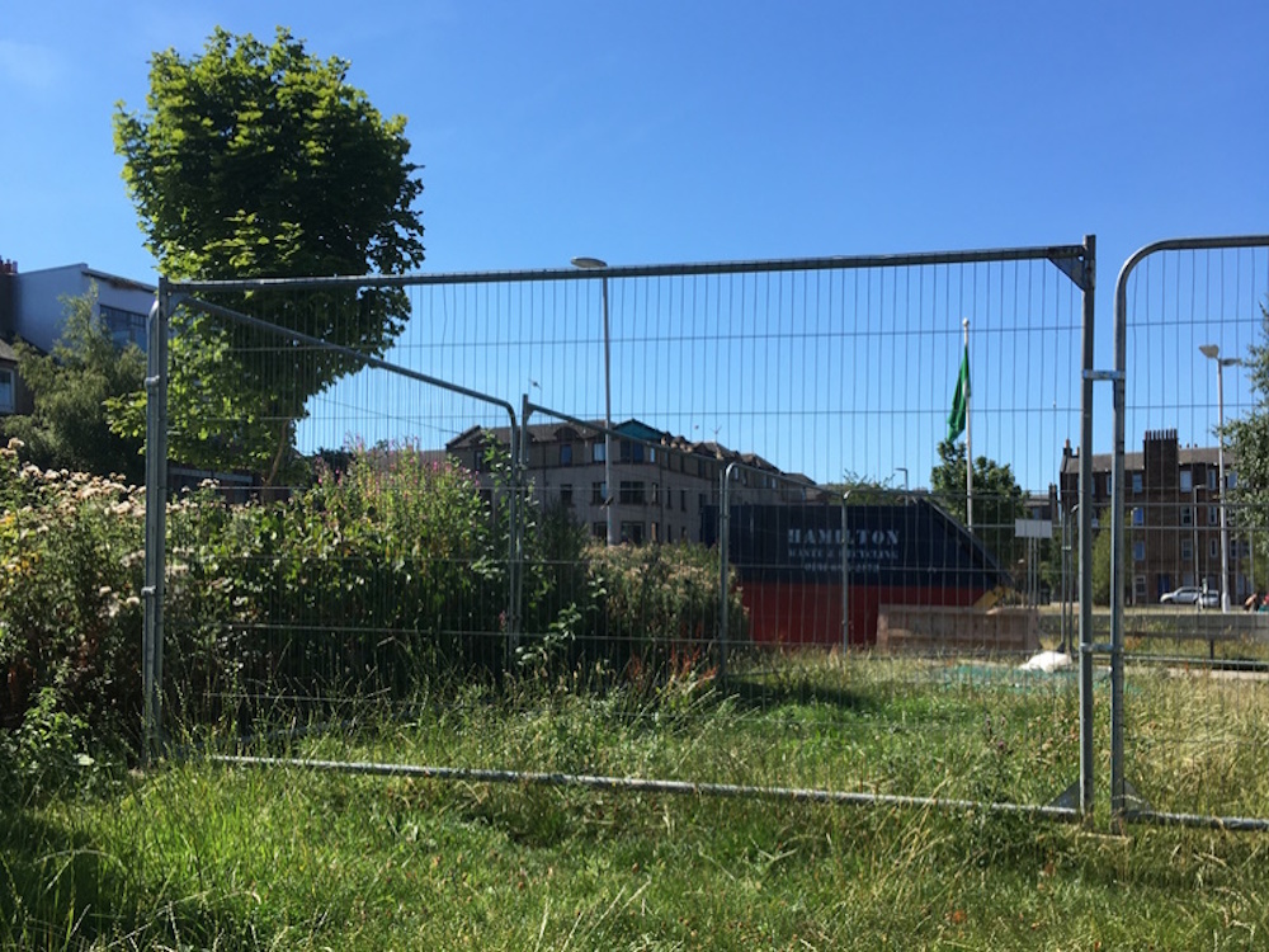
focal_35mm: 29
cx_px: 634
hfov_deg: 61.7
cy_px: 476
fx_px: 1063
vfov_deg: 48.2
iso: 25
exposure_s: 1/1115
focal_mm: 4.15
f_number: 2.2
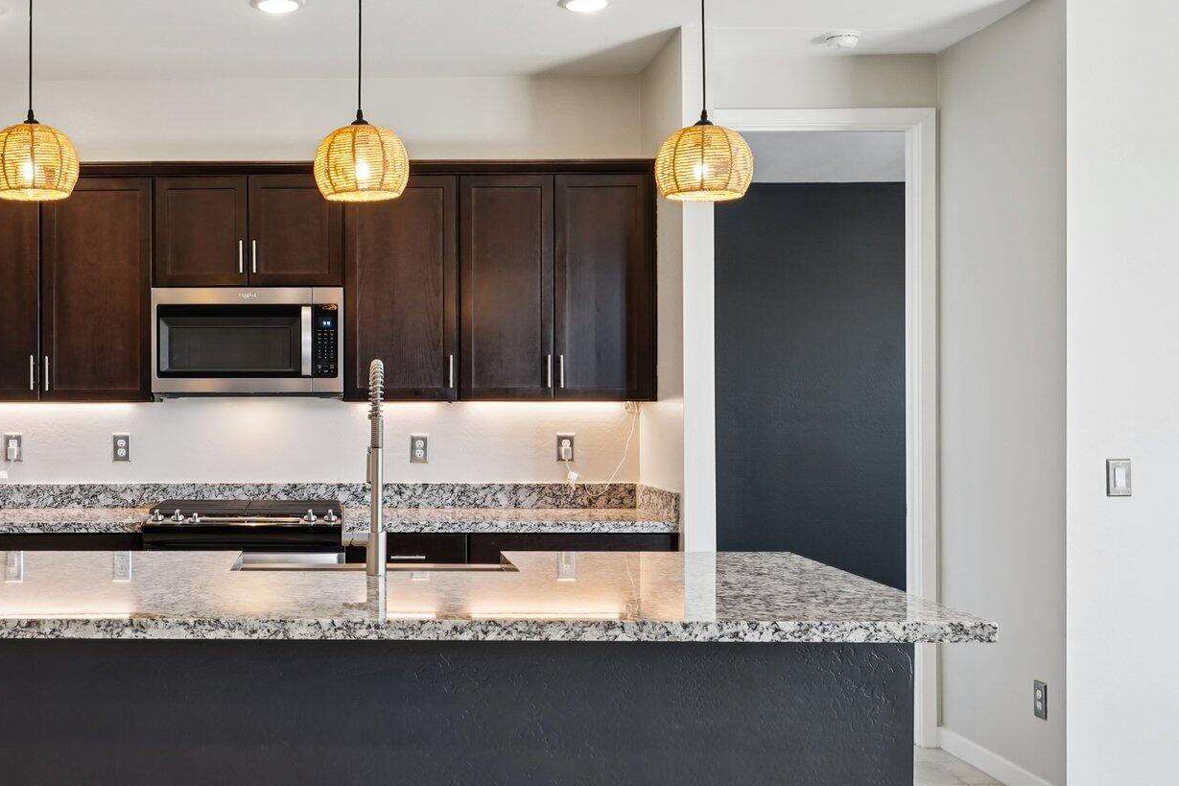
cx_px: 283
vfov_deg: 33.4
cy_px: 397
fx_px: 1310
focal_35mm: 40
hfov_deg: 46.6
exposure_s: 1/13
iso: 400
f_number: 8
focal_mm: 24
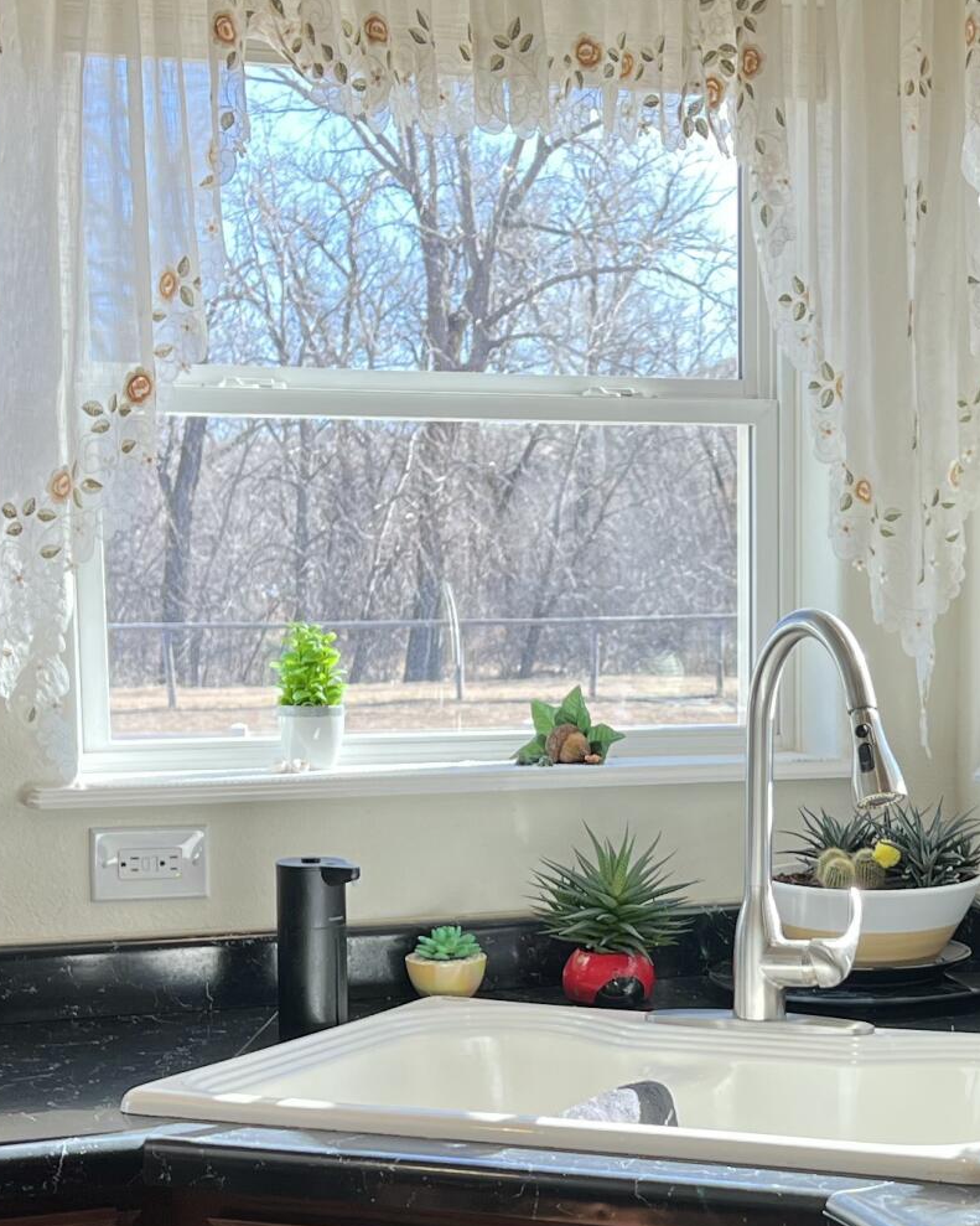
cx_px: 812
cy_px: 932
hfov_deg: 19.7
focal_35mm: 77
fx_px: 2792
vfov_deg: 24.5
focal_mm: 5.7
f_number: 1.5
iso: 40
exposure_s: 1/214
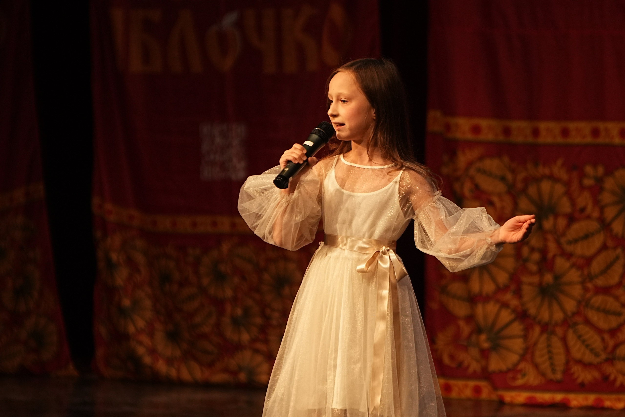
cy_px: 208
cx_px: 312
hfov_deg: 6.9
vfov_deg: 4.6
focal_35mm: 300
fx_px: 5208
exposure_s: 1/500
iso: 1600
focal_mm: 200
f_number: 2.8
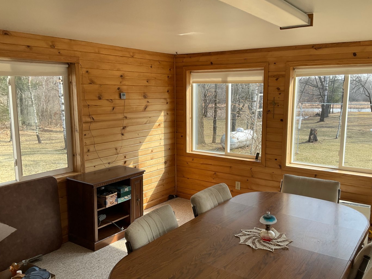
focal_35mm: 32
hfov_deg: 56.8
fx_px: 344
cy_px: 147
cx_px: 197
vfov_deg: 44.2
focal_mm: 3
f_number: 1.8
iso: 25
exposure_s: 1/299
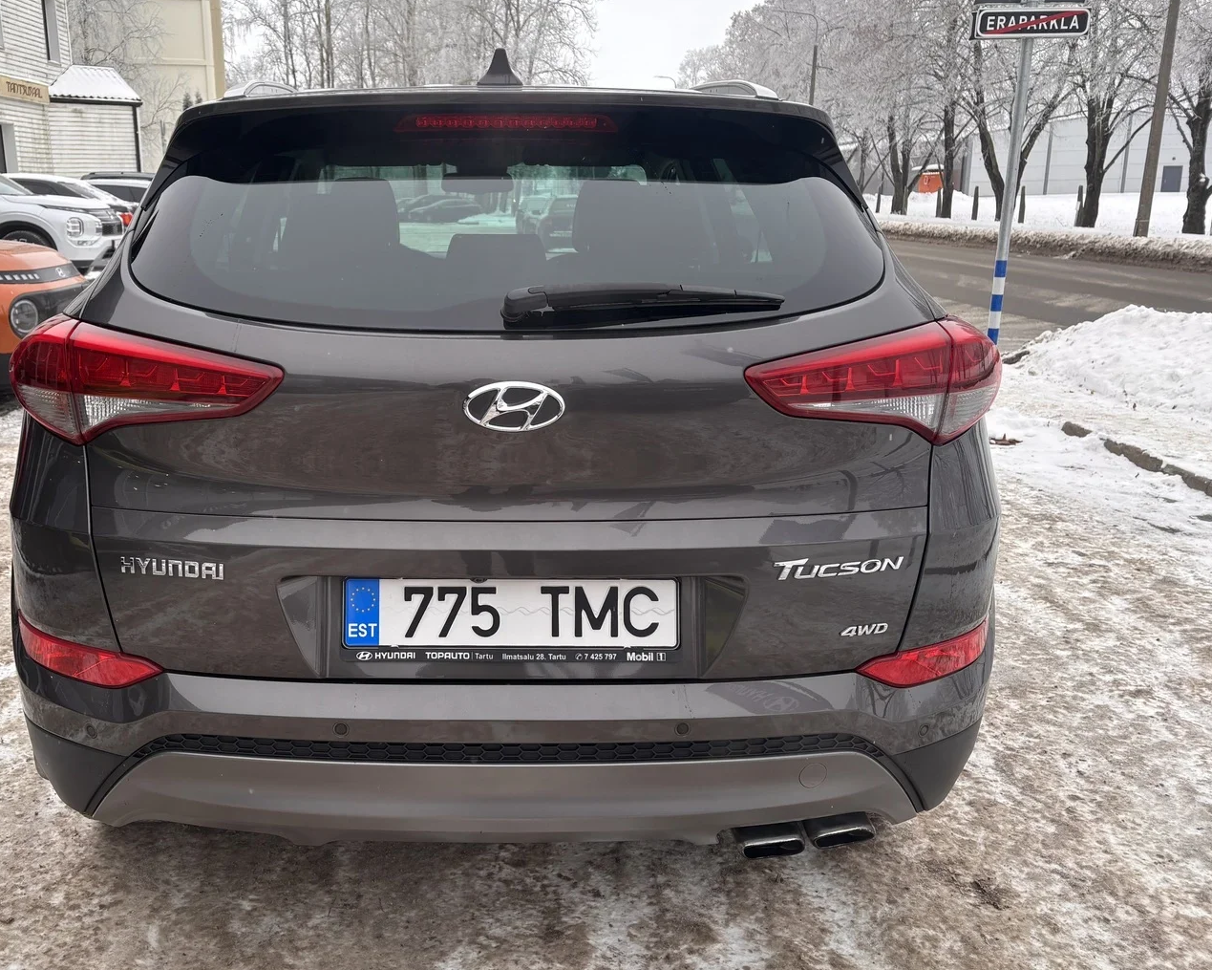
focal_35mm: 32
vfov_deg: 45.8
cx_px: 477
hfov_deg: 55.2
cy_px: 463
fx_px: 1148
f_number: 1.6
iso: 40
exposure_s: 1/162
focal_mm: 5.96
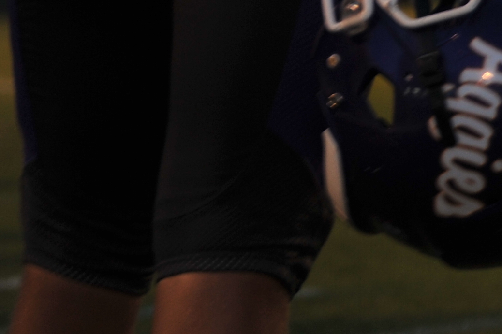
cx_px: 903
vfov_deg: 4.7
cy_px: -174
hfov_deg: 7.0
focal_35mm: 287
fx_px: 4000
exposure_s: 1/160
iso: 400
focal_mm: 70
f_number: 2.8
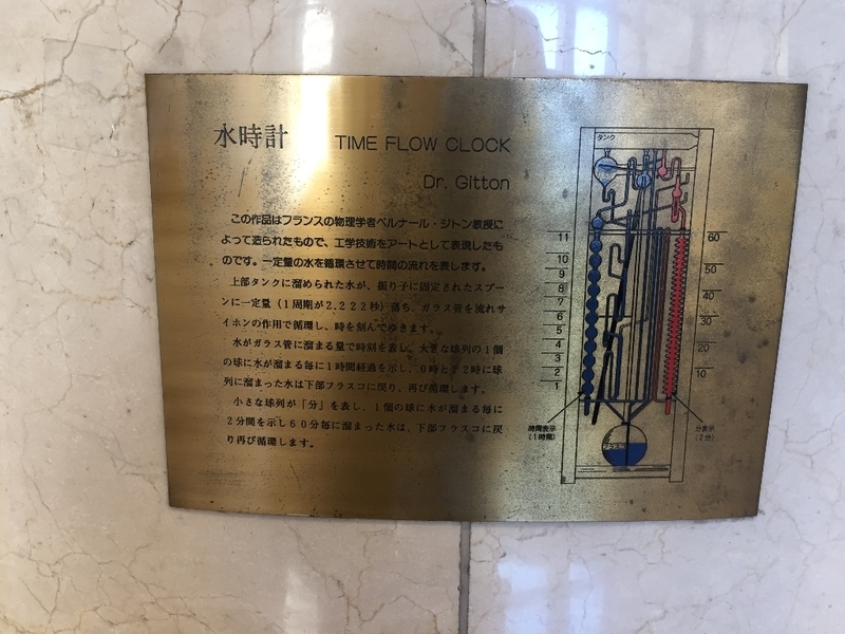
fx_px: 708
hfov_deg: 61.7
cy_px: 317
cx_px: 422
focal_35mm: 29
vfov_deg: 48.2
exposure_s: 1/30
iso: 100
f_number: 2.2
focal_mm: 4.15
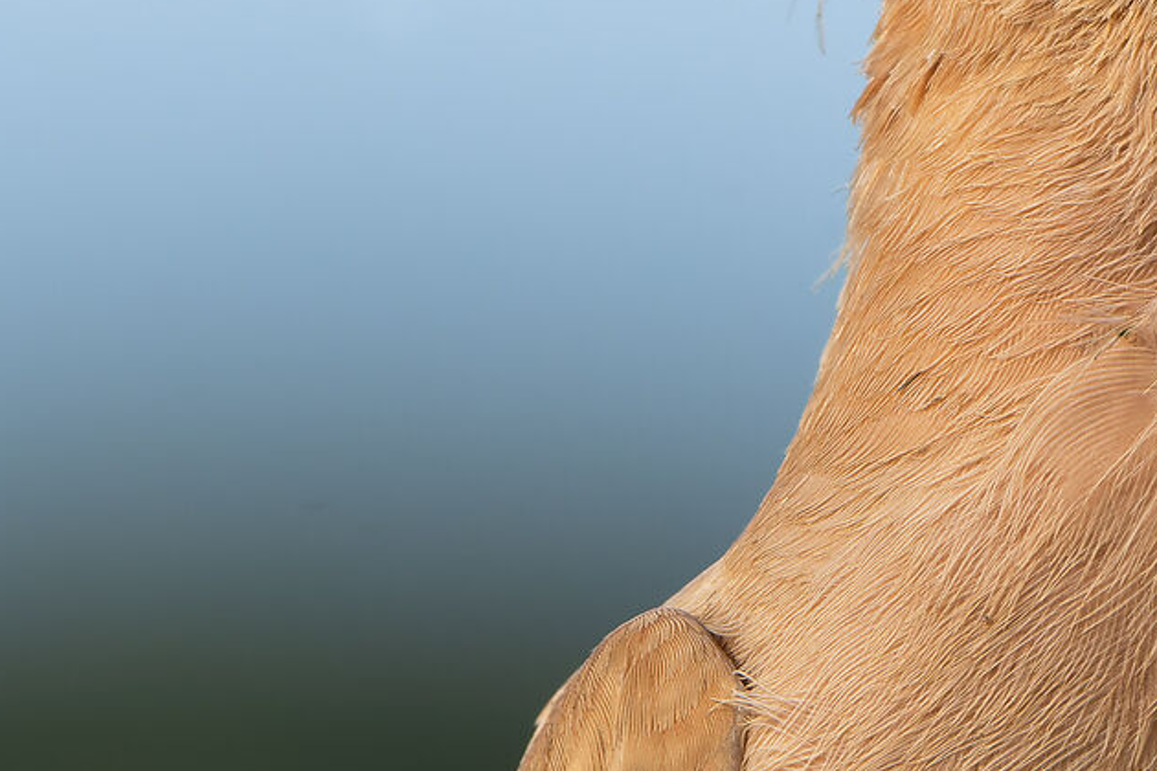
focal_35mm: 2285
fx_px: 73432
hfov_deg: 0.9
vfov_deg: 0.6
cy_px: 178
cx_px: 1563
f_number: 13
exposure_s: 1/500
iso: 640
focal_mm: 600
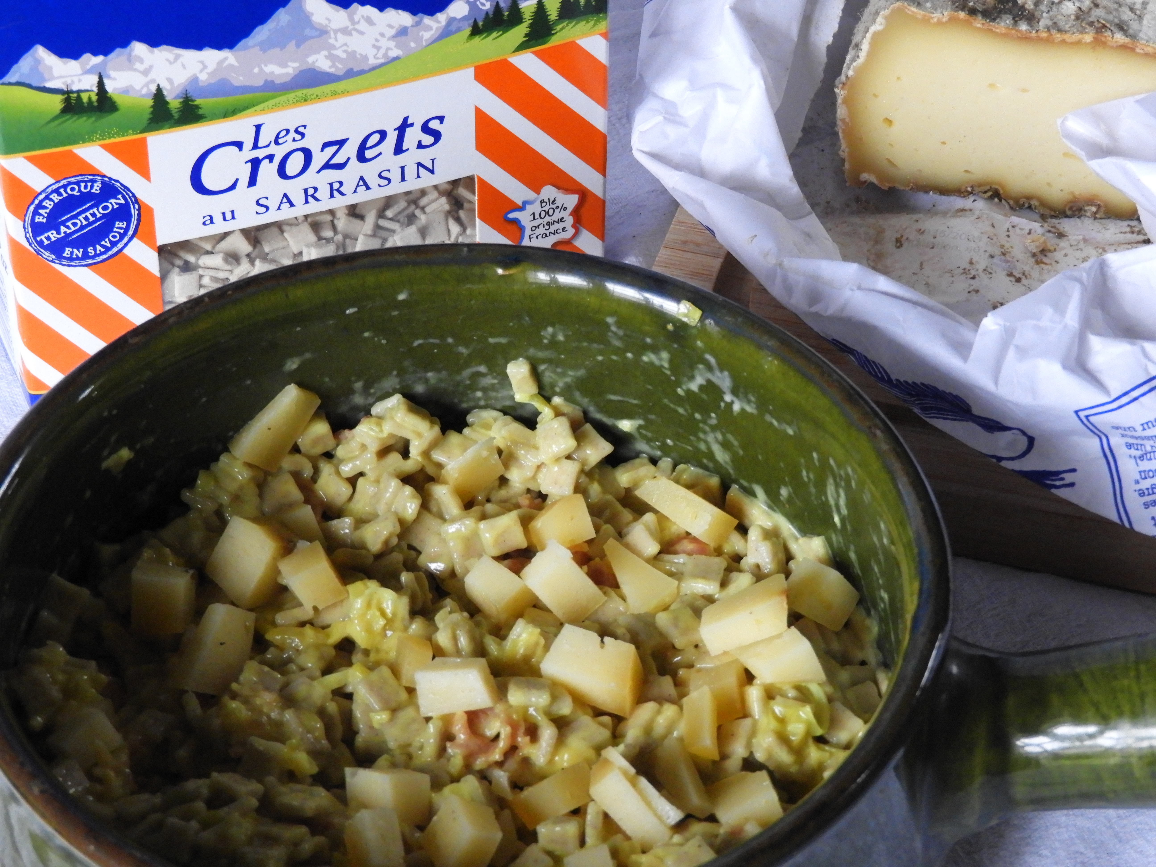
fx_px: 3840
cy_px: 434
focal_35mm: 115
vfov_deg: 12.9
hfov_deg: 17.1
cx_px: 578
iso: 800
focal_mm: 20.6
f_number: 5
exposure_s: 1/8
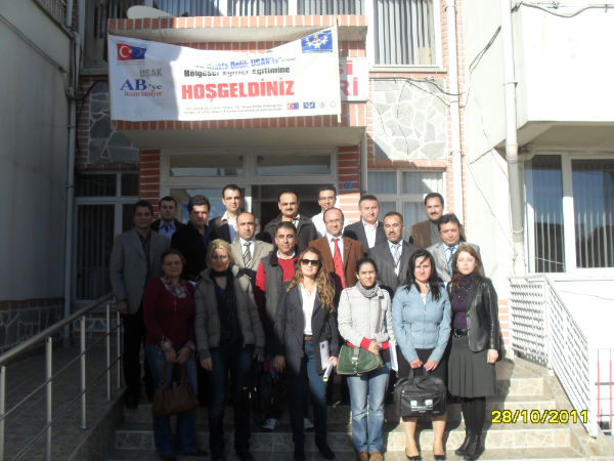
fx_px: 621
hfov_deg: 52.6
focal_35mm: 35
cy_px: 230
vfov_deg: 40.7
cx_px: 307
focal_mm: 6.3
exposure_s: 1/180
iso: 100
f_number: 8.4
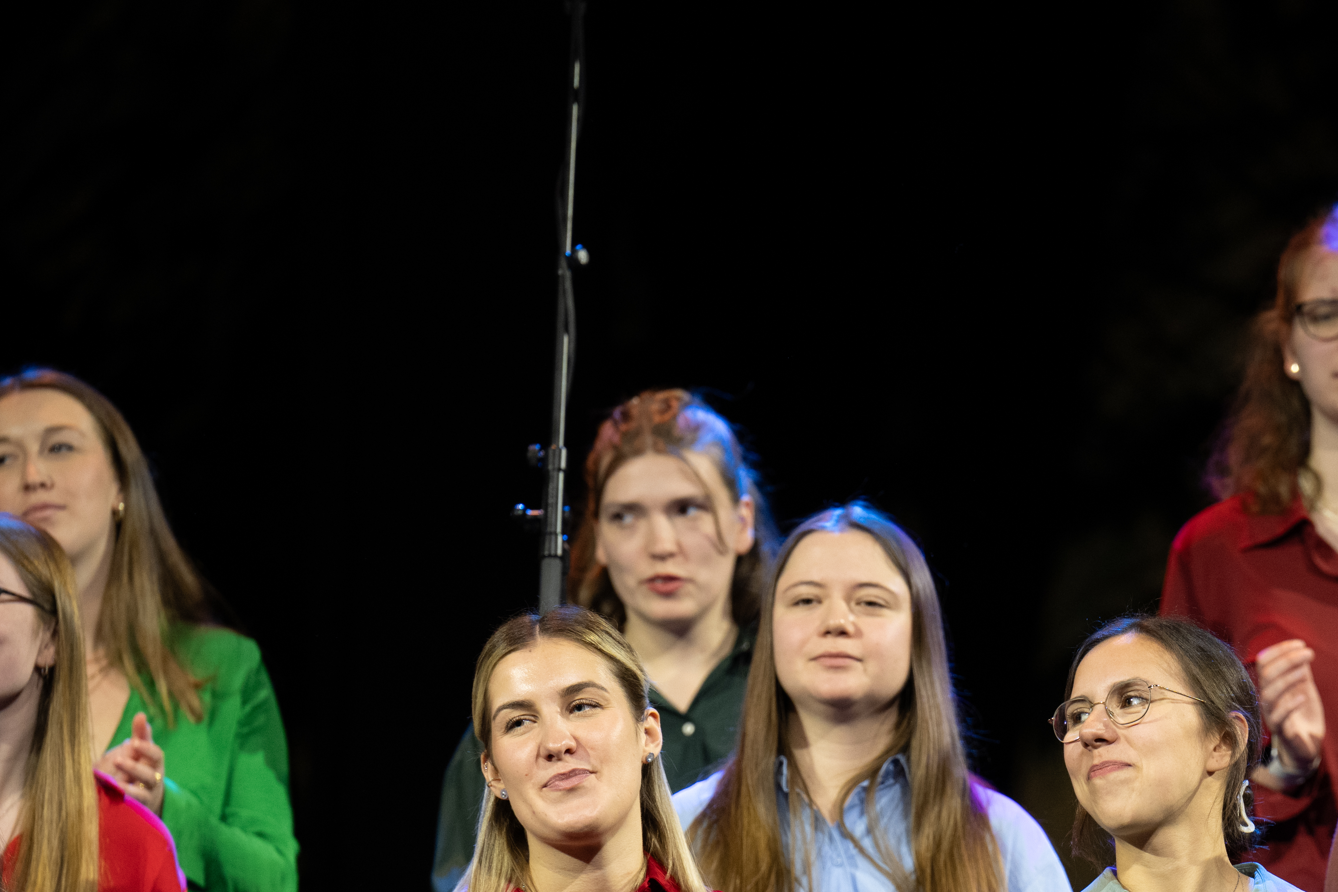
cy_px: 806
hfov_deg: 5.2
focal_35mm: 393
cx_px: 1117
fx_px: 14605
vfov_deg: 3.5
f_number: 3.5
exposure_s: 1/200
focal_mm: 200
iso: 1000
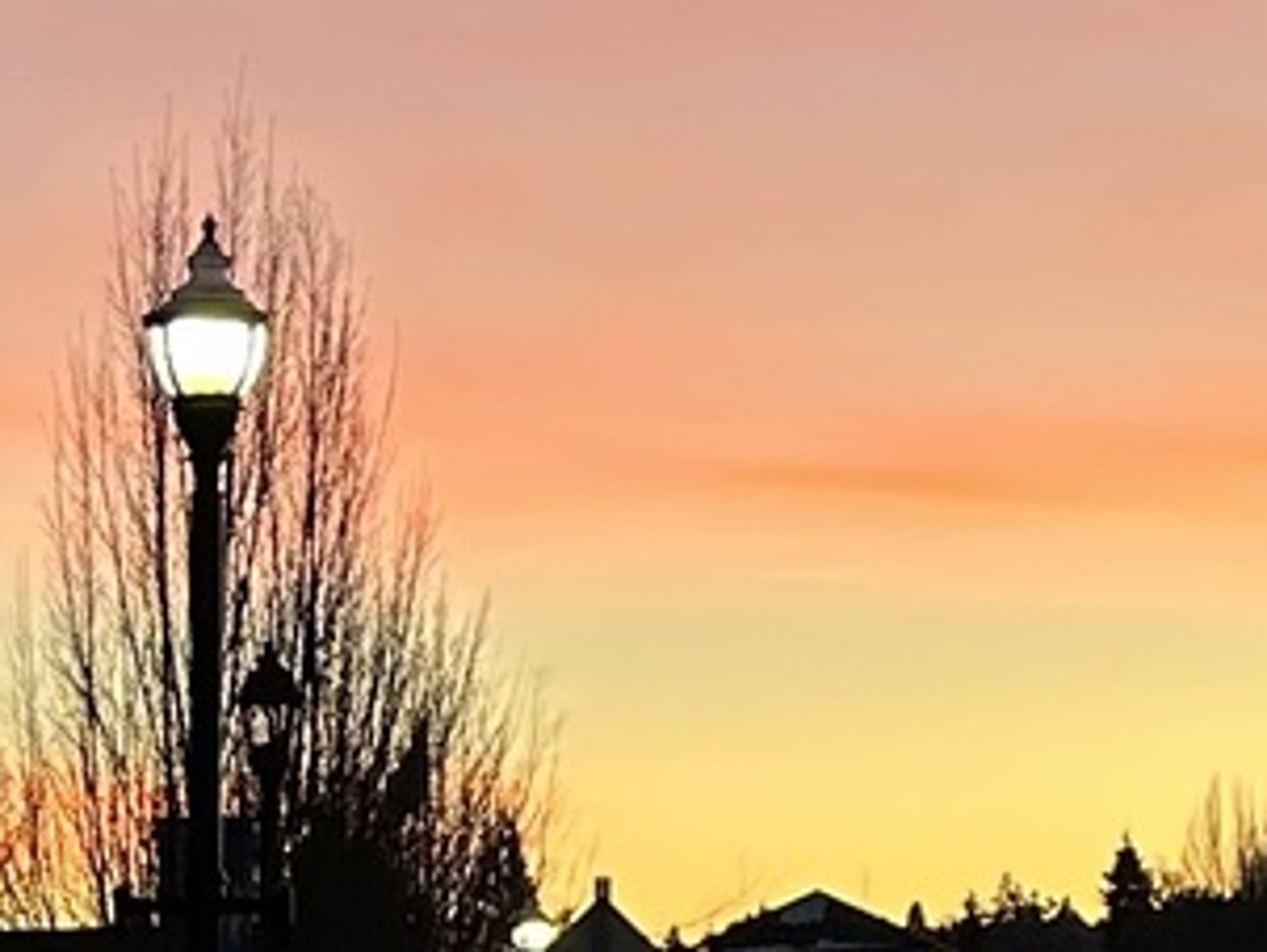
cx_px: 1775
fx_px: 6300
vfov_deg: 8.6
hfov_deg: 11.1
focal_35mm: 172
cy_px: 134
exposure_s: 1/120
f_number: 1.5
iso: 80
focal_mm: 5.7
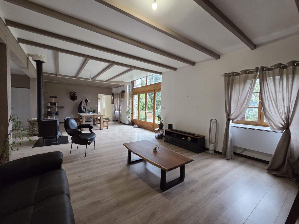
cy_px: 112
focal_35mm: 13
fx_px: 112
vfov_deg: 89.9
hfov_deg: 106.2
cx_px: 150
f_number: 2.2
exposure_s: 1/50
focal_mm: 2.2
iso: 400
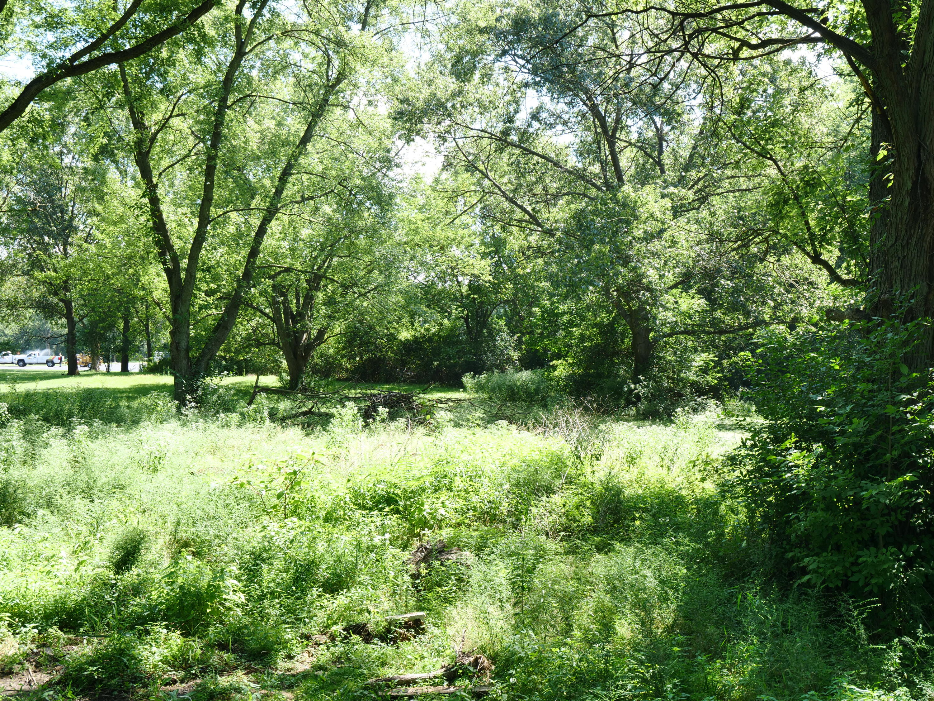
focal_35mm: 36
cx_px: 467
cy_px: 350
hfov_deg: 51.4
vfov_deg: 39.7
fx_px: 971
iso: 200
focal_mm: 18
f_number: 6.3
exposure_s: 1/60
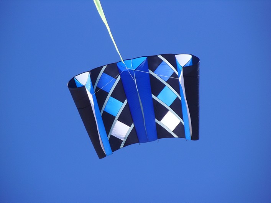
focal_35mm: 217
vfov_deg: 6.8
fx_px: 1699
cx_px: 136
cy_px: 102
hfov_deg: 9.1
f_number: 5.5
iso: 80
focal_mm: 39.2
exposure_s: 1/291
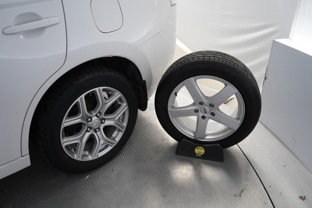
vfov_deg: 46.4
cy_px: 104
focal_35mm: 28
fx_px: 243
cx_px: 156
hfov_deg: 65.5
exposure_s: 1/50
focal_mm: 28
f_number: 3.5
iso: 500
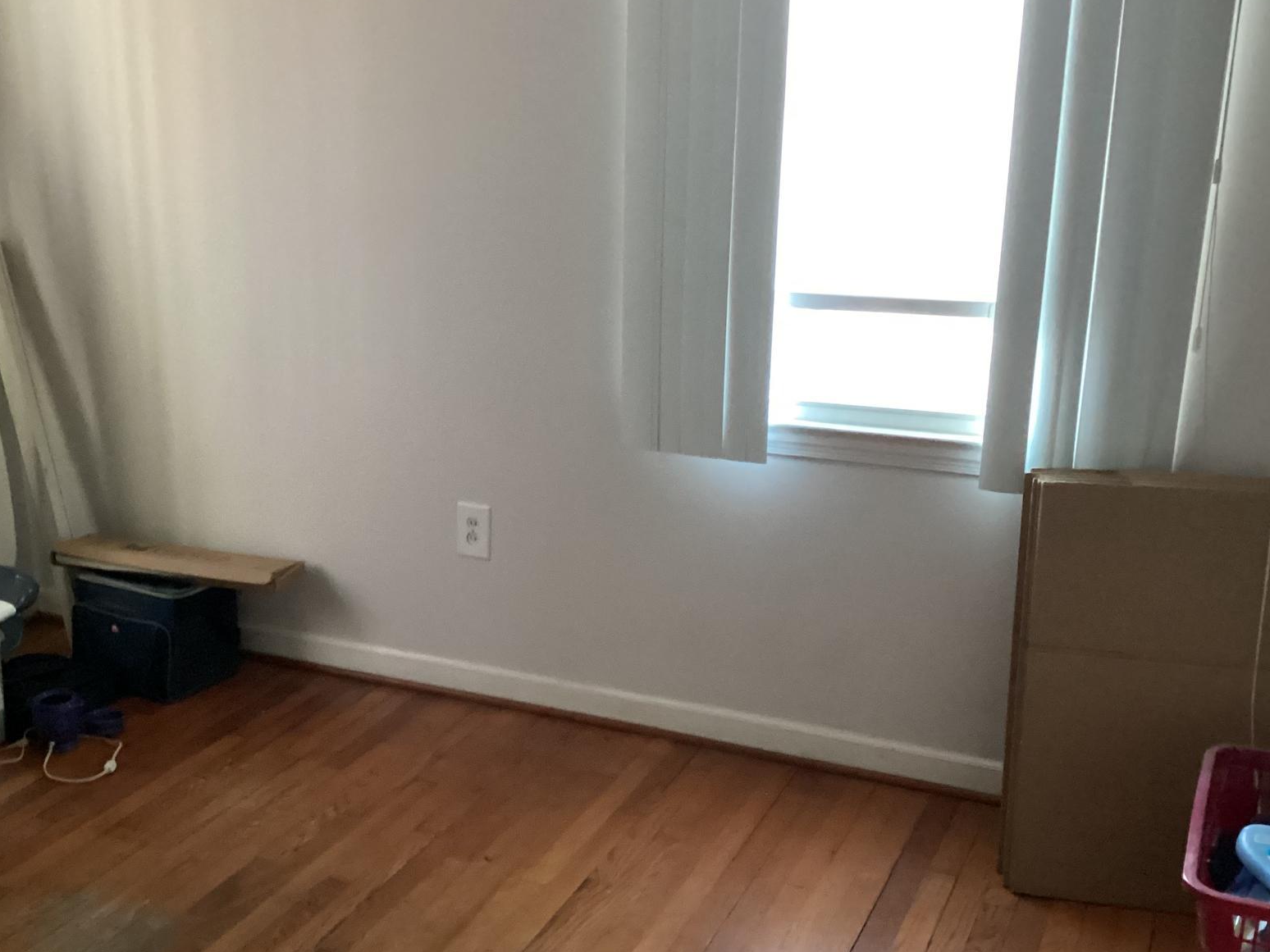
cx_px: 496
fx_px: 1504
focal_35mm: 41
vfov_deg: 35.0
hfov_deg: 45.5
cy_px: 567
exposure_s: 1/25
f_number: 2.4
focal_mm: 3.3
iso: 640
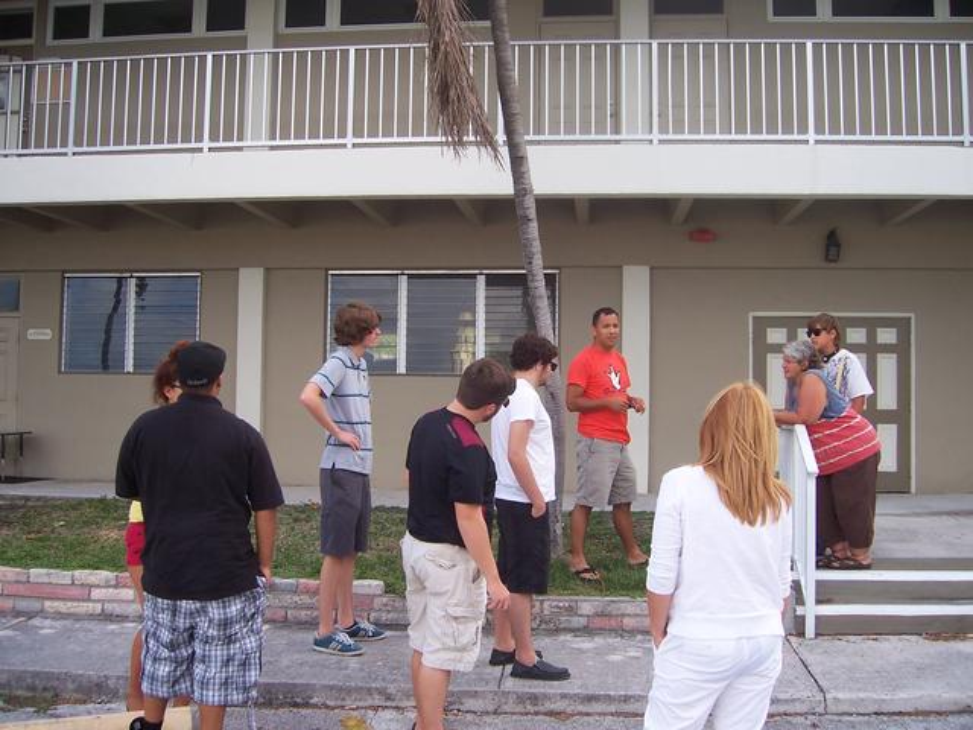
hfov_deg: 51.4
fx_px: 1012
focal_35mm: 36
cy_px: 365
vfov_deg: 39.7
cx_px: 486
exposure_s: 1/250
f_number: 3
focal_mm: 6
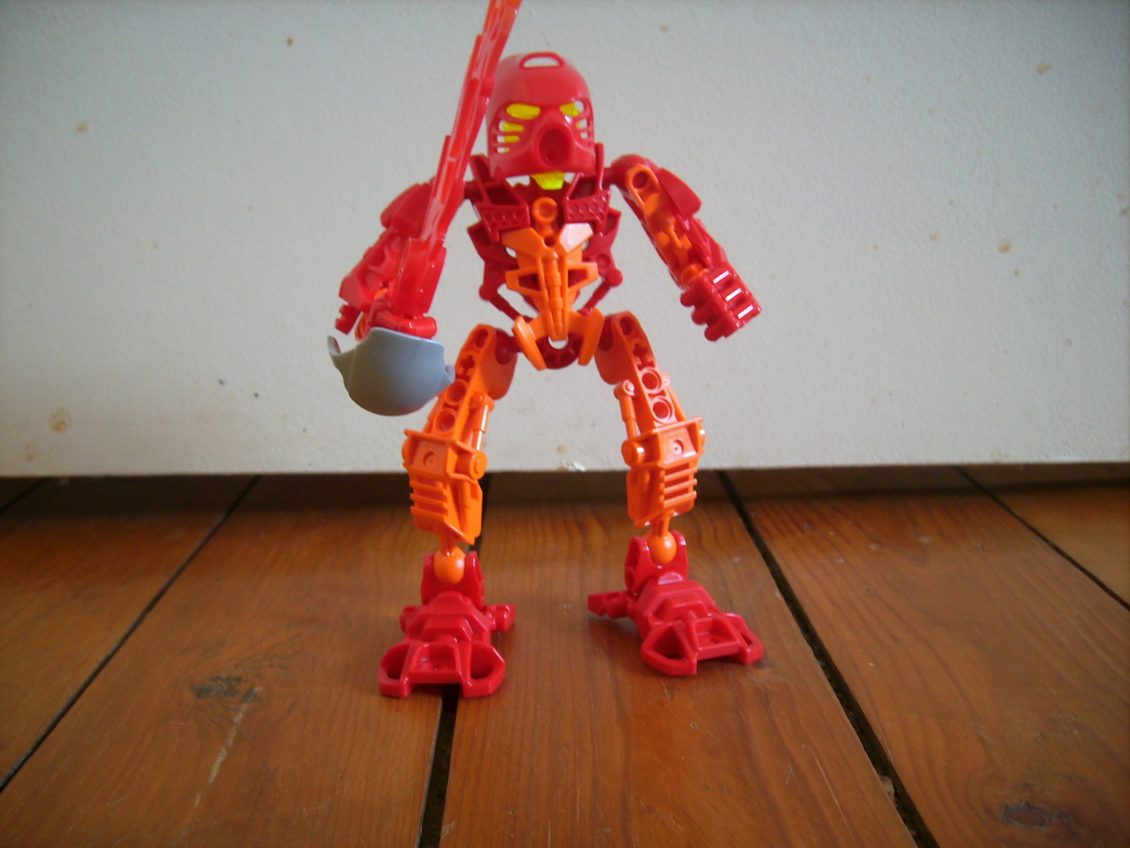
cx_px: 565
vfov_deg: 44.2
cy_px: 424
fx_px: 1045
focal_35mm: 32
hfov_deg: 56.8
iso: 50
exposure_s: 1/4
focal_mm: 5.99
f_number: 2.8
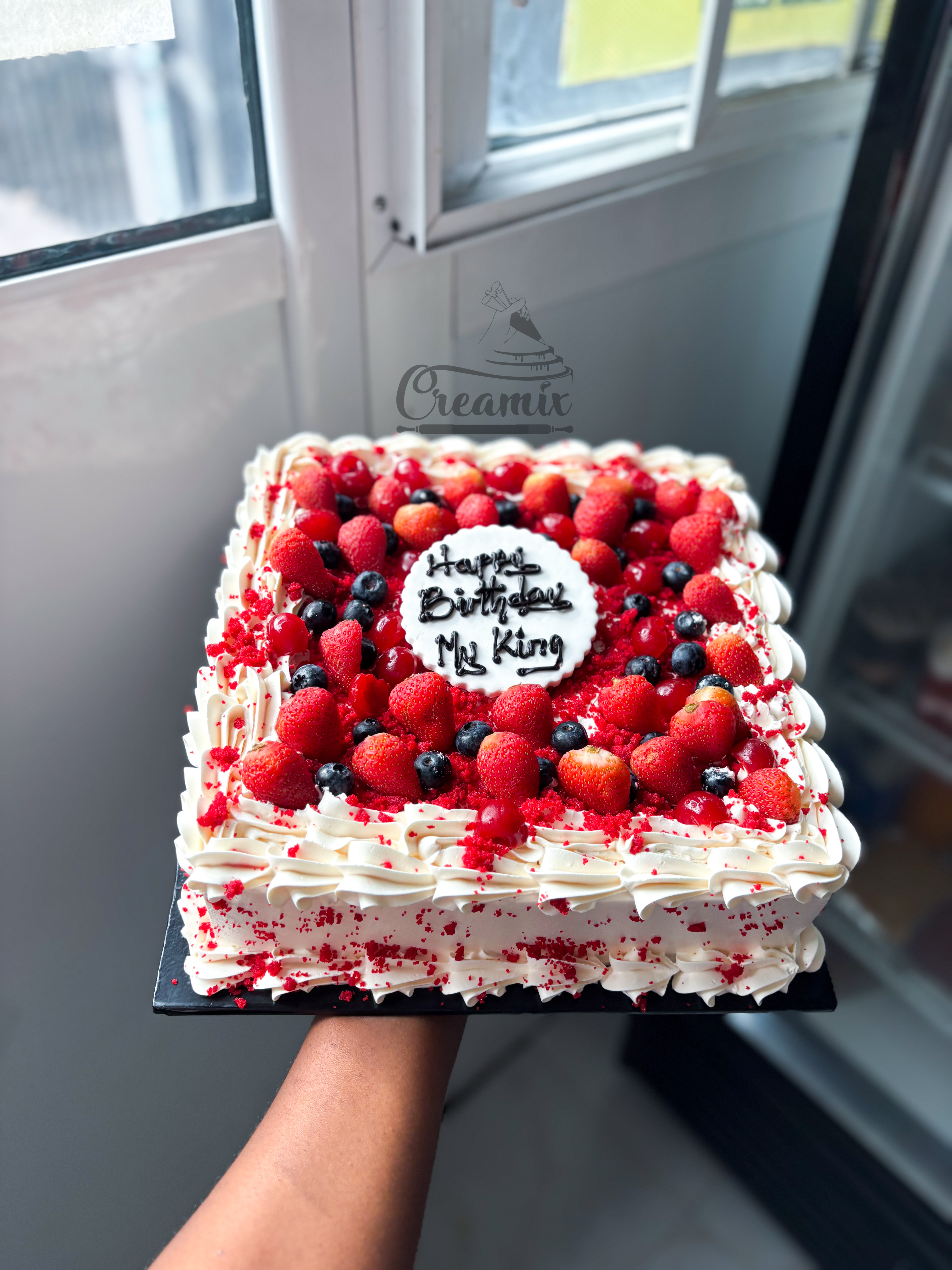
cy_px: 635
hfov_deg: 53.1
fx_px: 953
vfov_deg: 67.3
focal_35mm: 26
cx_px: 476
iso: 64
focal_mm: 5.96
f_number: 1.6
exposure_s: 1/120
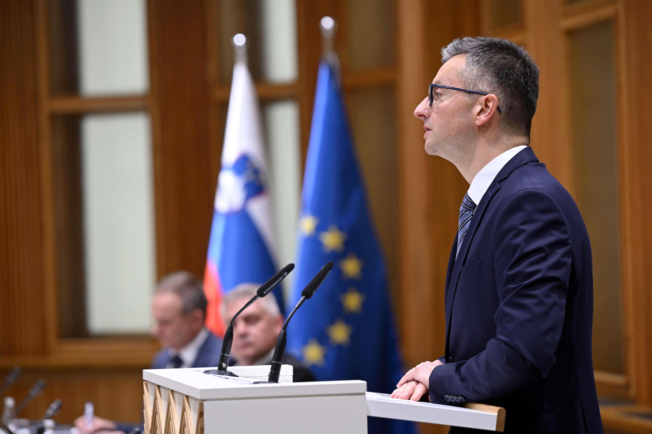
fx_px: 2805
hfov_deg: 13.3
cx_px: 326
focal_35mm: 155
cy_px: 217
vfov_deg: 8.8
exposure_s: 1/160
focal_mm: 155
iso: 1600
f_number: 4
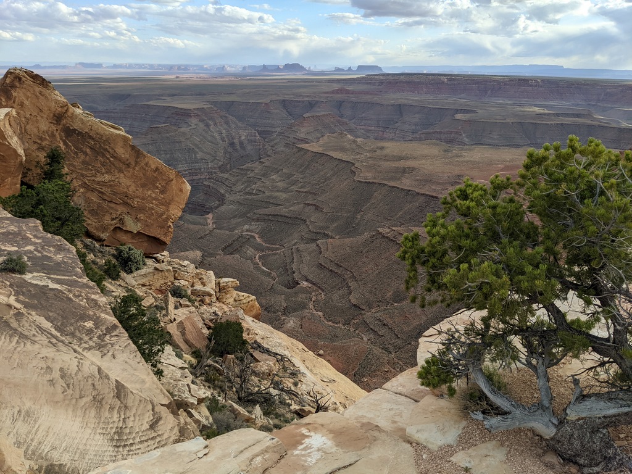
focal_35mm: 27
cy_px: 237
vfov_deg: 51.4
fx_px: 493
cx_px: 316
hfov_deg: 65.3
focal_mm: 4.44
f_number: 1.8
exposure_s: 1/1466
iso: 51
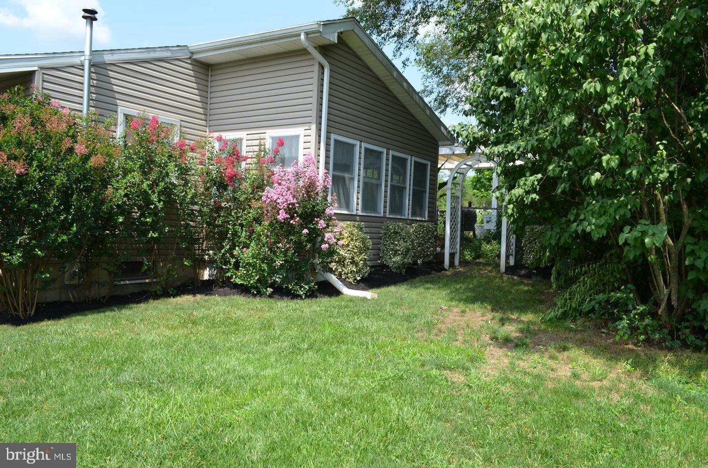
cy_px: 234
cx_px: 354
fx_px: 530
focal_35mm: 27
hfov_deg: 67.5
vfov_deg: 47.7
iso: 200
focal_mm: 18
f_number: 8
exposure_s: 1/250
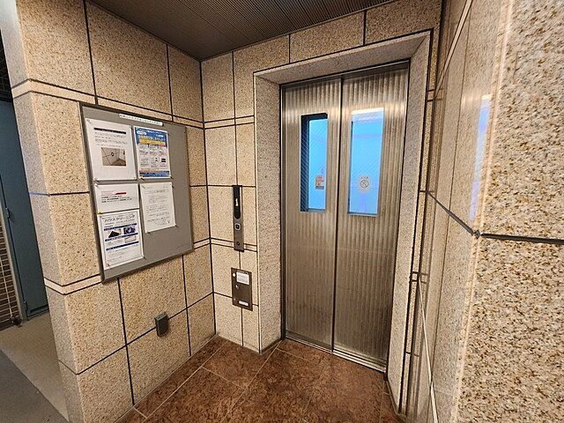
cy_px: 212
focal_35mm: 13
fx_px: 212
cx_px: 282
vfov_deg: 89.9
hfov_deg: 106.2
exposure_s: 1/25
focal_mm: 2.2
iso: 800
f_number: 2.2
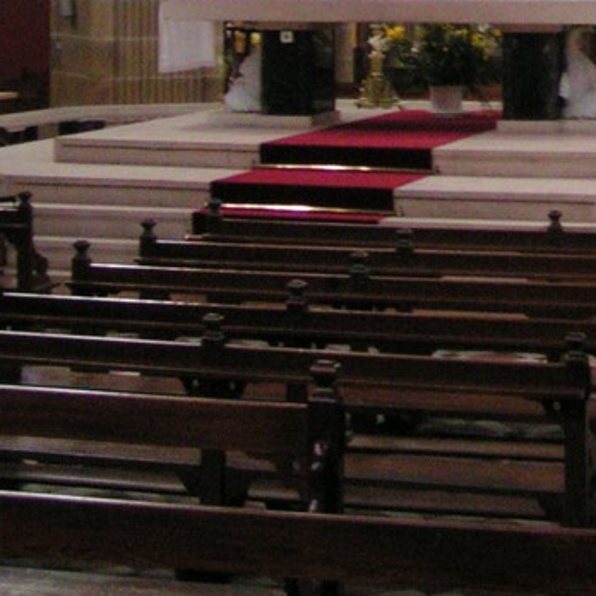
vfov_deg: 16.0
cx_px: 586
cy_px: -194
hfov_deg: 16.6
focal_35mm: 103
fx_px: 2006
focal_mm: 5.8
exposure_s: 1/3
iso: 400
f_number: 2.8
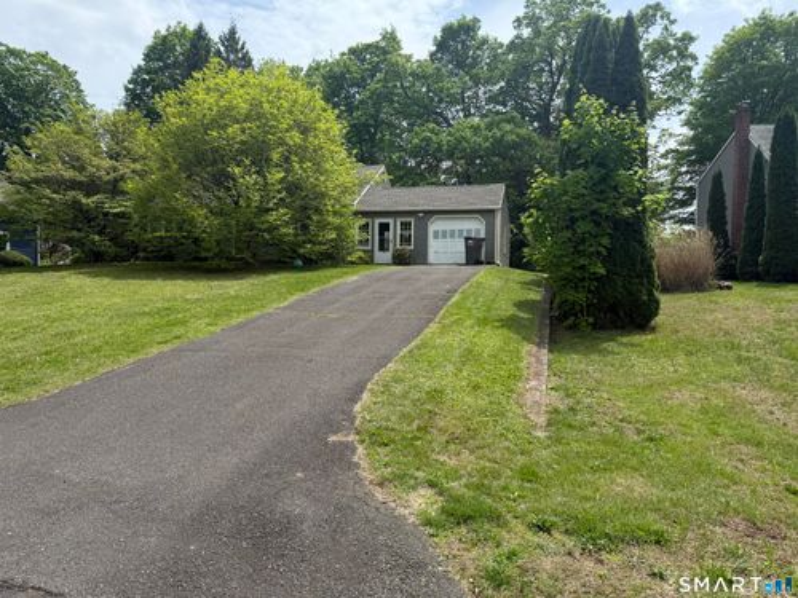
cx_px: 399
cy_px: 299
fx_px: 553
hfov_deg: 71.6
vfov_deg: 56.8
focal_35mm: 24
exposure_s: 1/4975
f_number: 1.78
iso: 100
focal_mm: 6.76
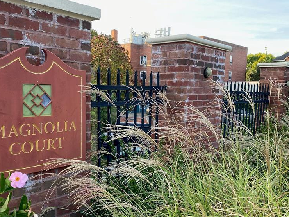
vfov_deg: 39.4
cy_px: 135
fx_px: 301
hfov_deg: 51.3
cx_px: 132
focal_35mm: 36
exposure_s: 1/122
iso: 32
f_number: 1.8
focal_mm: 4.25
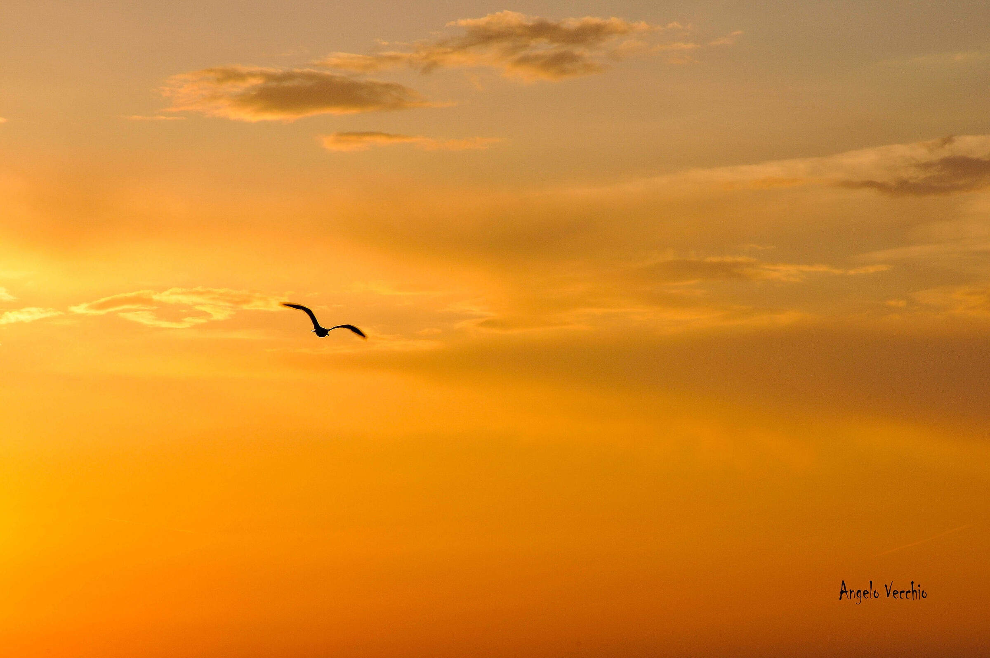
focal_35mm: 195
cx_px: 495
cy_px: 329
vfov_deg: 7.0
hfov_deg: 10.6
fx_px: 5356
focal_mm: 130
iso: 200
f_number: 22
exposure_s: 1/125
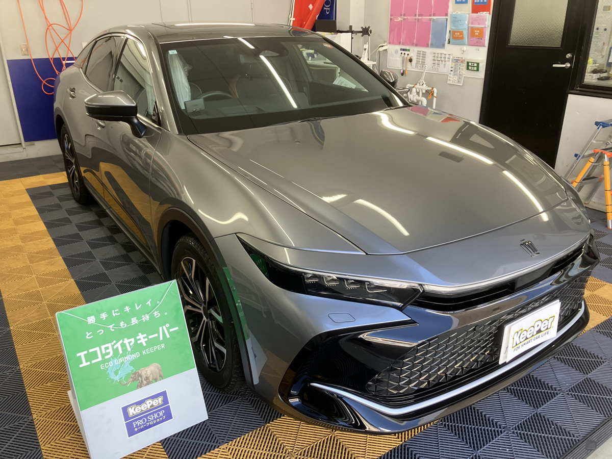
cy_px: 230
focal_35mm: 28
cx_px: 306
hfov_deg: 63.4
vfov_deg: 49.7
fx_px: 495
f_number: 1.8
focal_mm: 3.99
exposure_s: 1/120
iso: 40
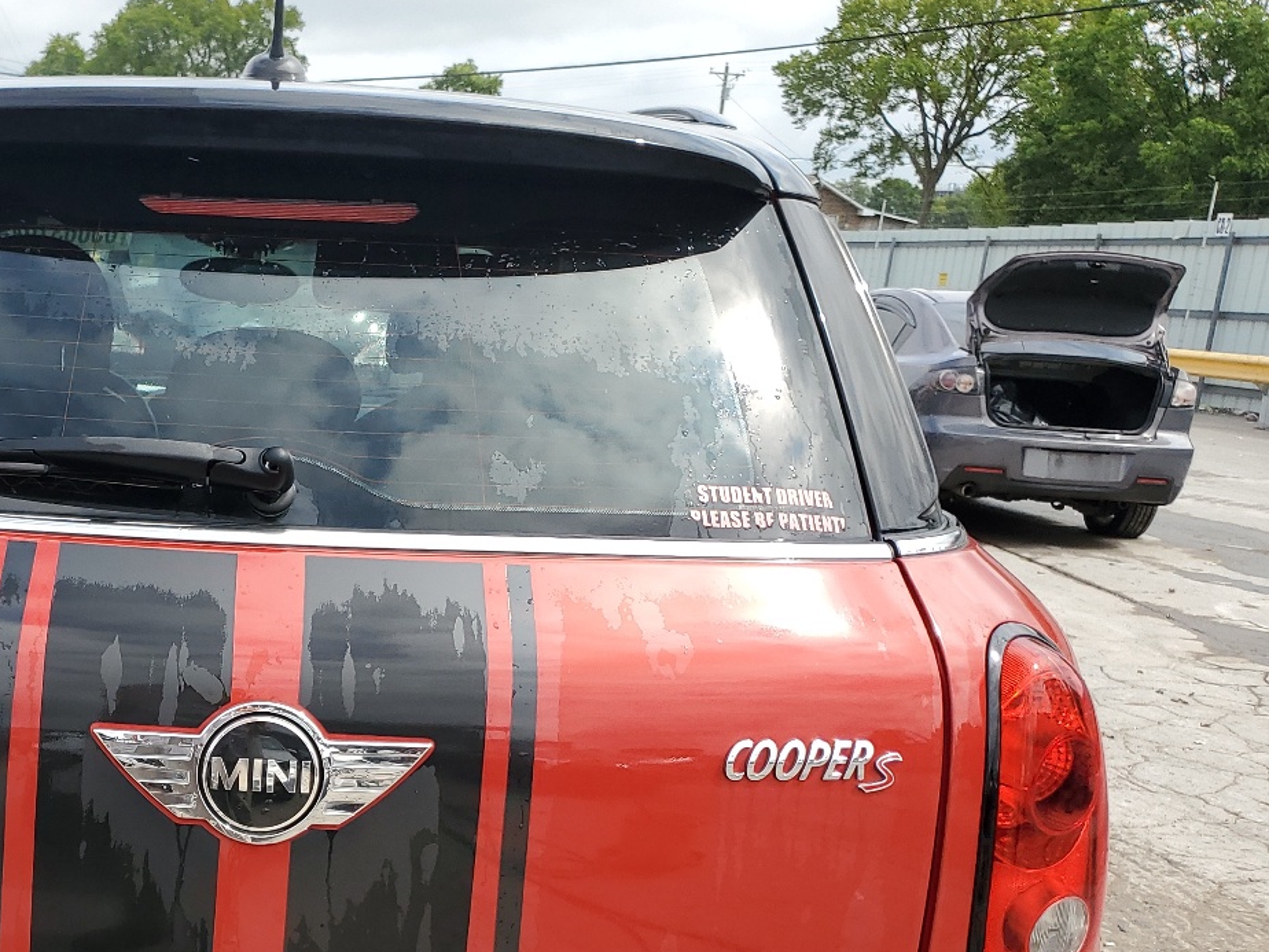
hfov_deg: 40.2
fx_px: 1650
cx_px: 240
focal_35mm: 45
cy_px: 761
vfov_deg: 31.4
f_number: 1.5
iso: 50
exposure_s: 1/2000
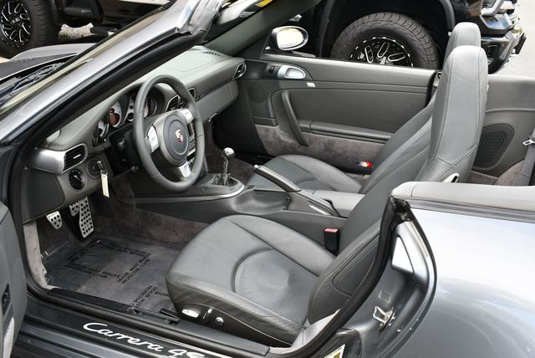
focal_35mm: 36
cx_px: 268
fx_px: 535
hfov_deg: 53.1
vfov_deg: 36.9
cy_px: 179
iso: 400
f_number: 5.6
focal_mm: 18
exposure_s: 1/250
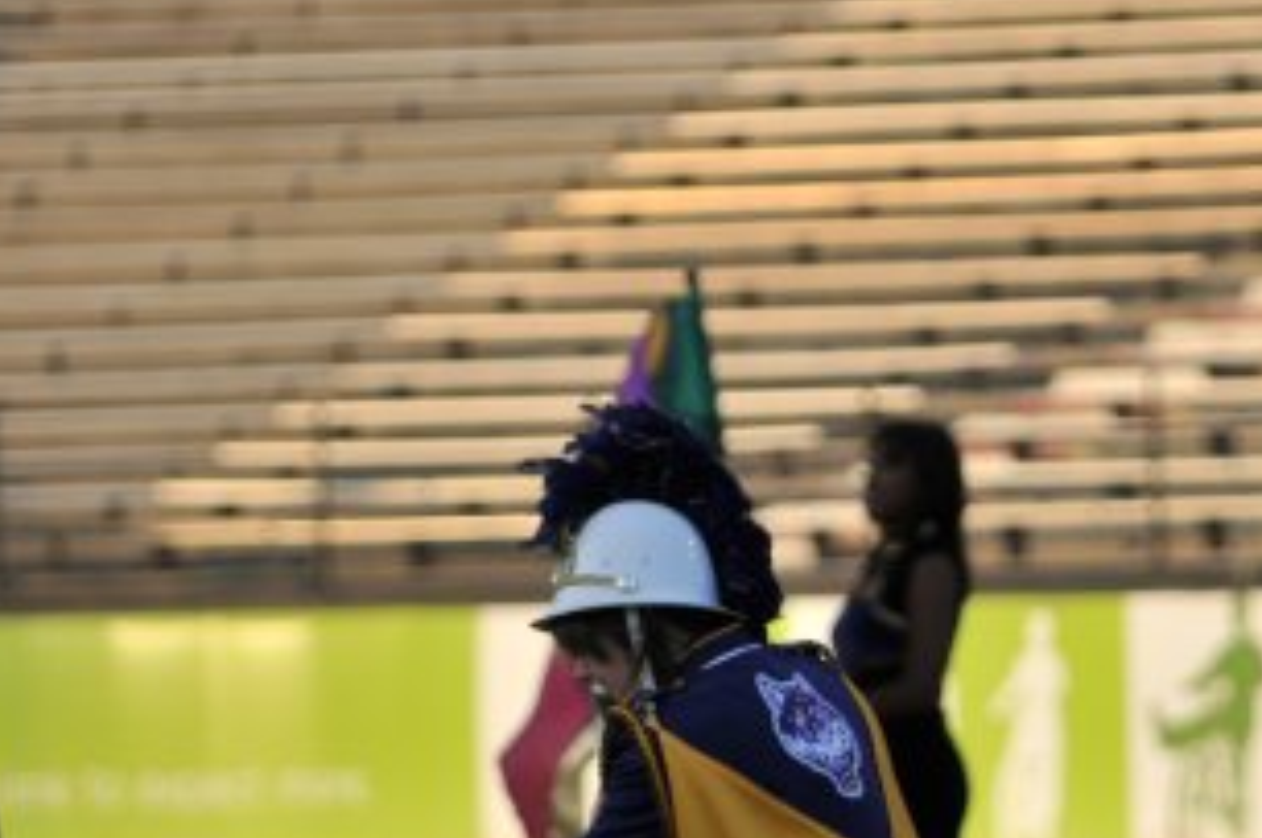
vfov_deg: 2.5
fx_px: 19215
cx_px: 1613
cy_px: 778
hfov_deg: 3.8
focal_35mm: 549
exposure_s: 1/2500
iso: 200
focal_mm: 140
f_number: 2.8
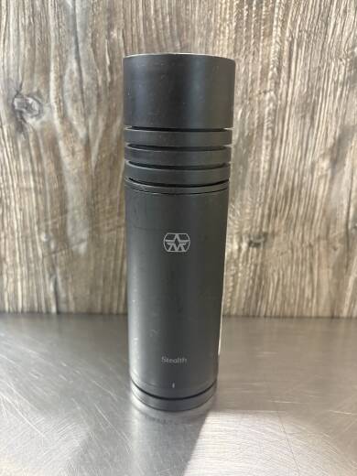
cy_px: 238
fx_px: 358
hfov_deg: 53.1
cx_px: 178
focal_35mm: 26
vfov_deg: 67.3
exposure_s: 1/60
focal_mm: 5.96
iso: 400
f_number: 1.6
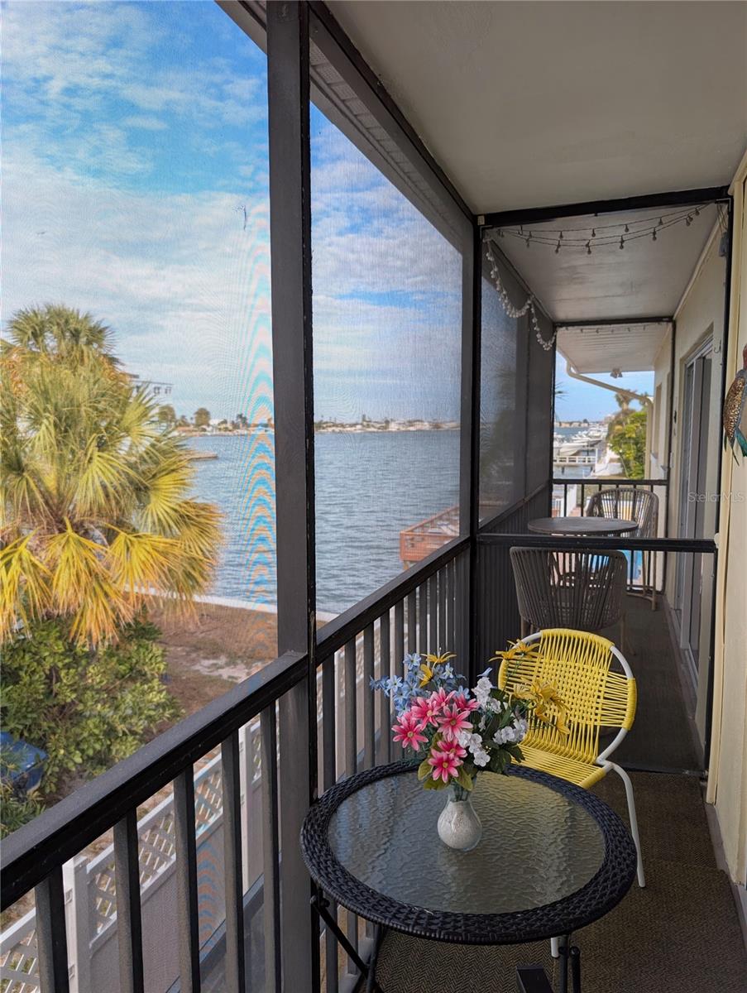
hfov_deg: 56.9
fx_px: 689
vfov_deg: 71.5
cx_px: 374
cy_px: 496
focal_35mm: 24
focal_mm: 6.9
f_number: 1.68
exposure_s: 1/354
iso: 21
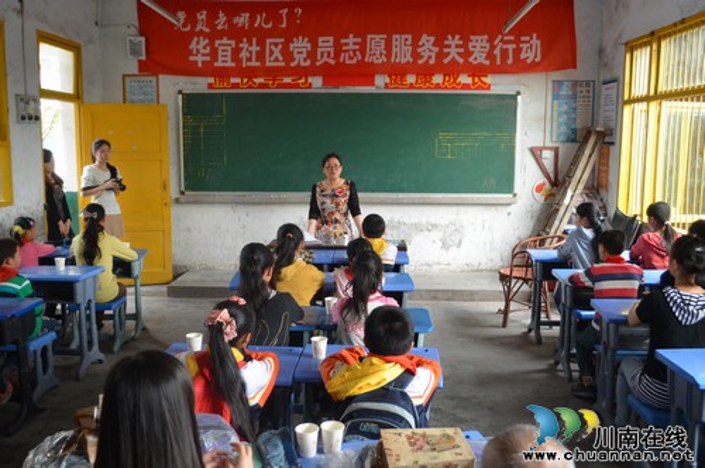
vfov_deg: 39.9
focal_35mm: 33
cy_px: 234
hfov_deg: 57.3
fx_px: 645
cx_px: 352
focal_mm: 22
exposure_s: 1/60
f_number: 4
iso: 500
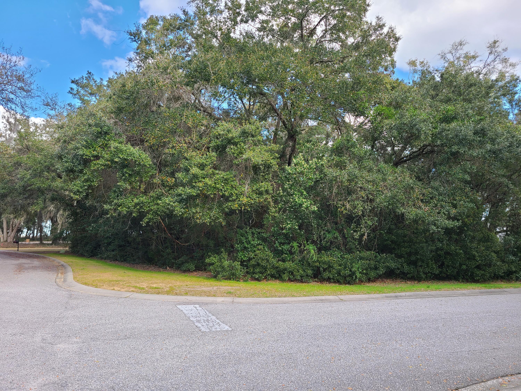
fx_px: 391
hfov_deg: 67.3
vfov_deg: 53.1
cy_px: 196
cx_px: 260
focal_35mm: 26
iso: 40
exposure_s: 1/321
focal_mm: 5.4
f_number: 1.8
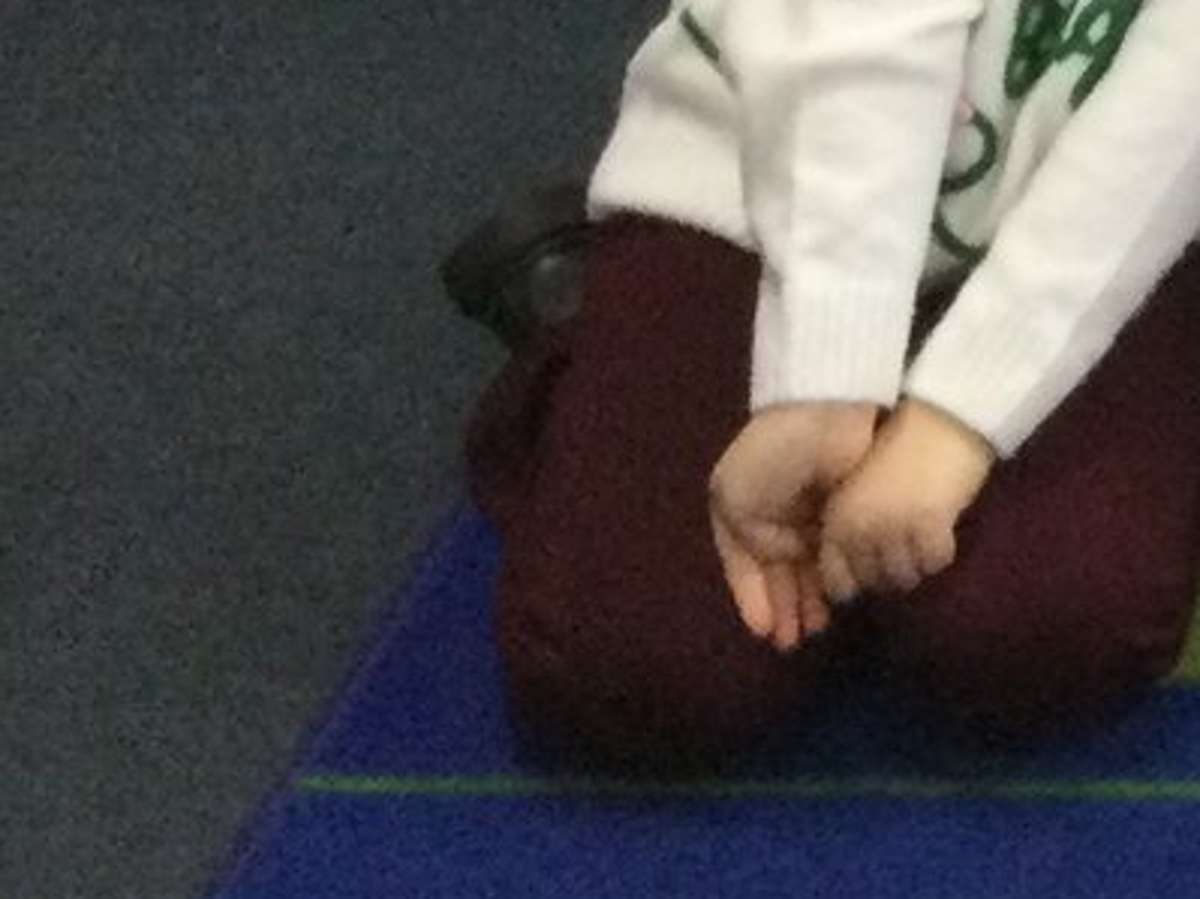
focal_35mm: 159
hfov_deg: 10.6
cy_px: -1248
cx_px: 2932
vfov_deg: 8.5
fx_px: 5510
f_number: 2.4
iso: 160
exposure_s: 1/33
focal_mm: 3.3
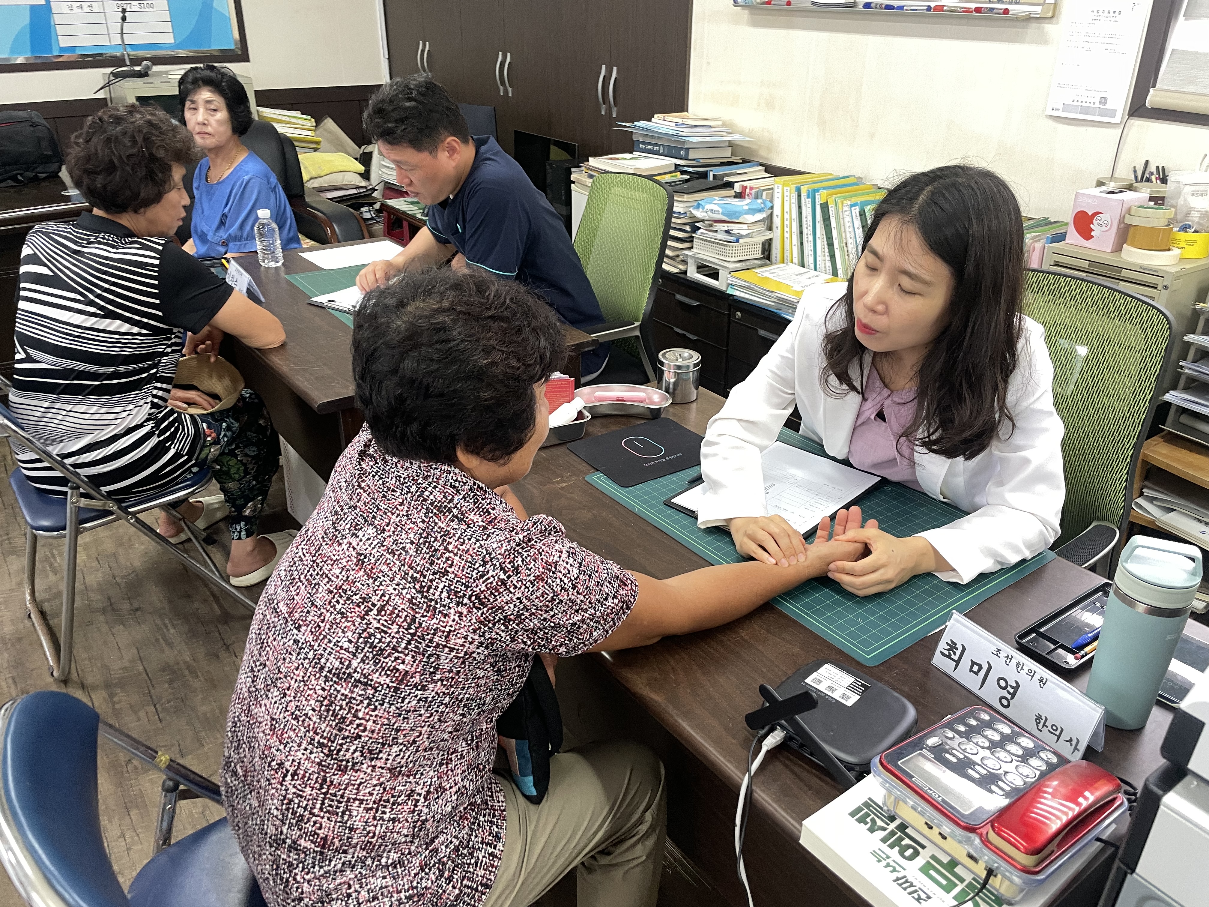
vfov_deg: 53.1
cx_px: 604
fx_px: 908
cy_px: 454
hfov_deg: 67.3
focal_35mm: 26
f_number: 1.6
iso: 160
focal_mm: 4.2
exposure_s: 1/60
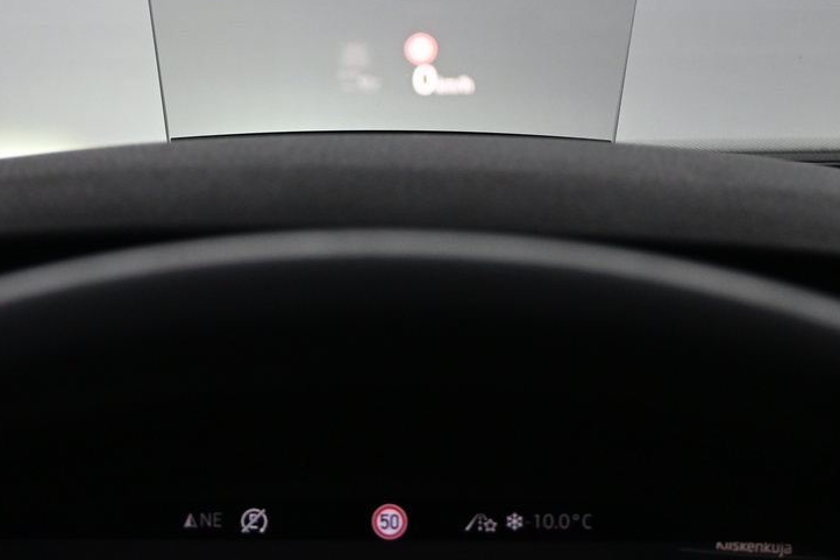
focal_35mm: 84
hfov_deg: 24.2
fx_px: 1962
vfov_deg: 16.0
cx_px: 396
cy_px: 34
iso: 800
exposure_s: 1/100
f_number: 4.2
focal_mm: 25
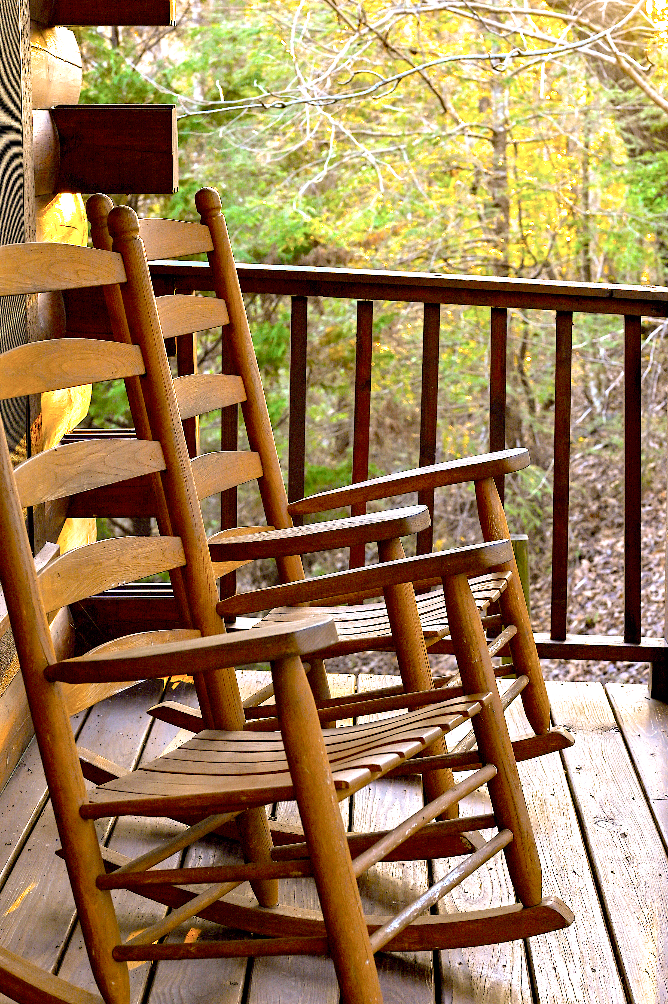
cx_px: 380
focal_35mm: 69
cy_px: 413
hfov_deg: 19.7
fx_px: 1923
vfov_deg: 29.2
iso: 200
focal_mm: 50
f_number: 5.6
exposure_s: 1/30
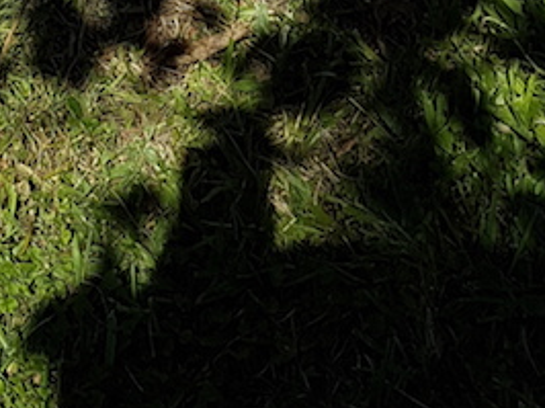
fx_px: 1384
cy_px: -461
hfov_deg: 20.9
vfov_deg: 13.7
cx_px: -99
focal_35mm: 88
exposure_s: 1/2448
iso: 40
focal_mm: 4.2
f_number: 1.7
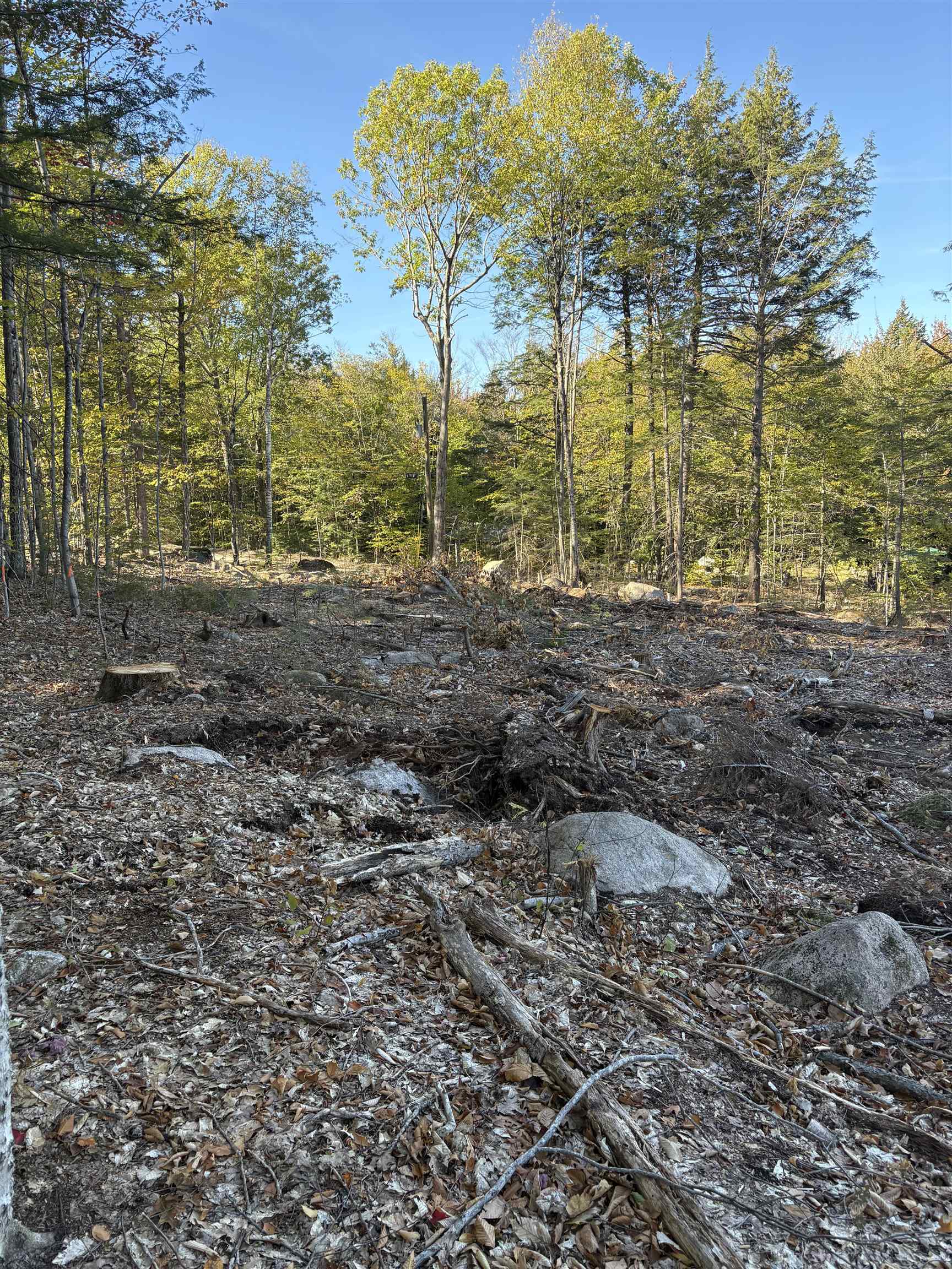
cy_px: 634
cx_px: 476
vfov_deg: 67.3
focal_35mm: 26
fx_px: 953
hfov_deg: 53.1
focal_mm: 5.96
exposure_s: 1/566
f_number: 1.6
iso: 64
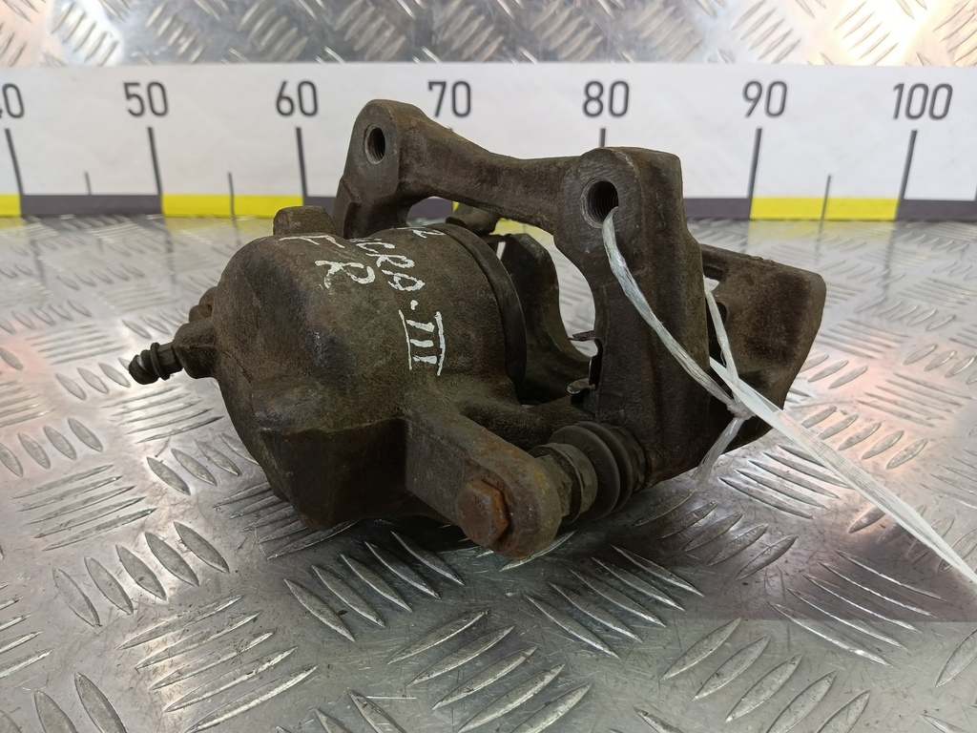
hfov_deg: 73.9
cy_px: 366
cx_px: 488
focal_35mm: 23
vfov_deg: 58.9
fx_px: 649
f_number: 1.6
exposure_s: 1/50
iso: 120
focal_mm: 4.11
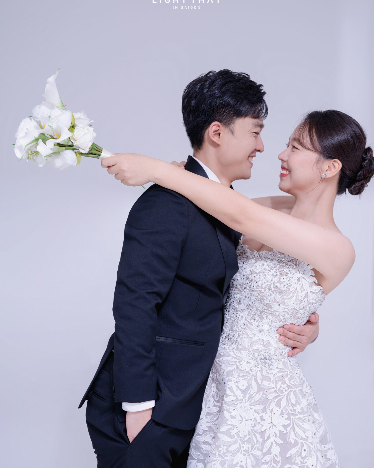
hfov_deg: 29.1
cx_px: 186
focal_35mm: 52
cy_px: 254
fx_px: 719
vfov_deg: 36.0
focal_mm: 46
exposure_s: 1/200
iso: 200
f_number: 4
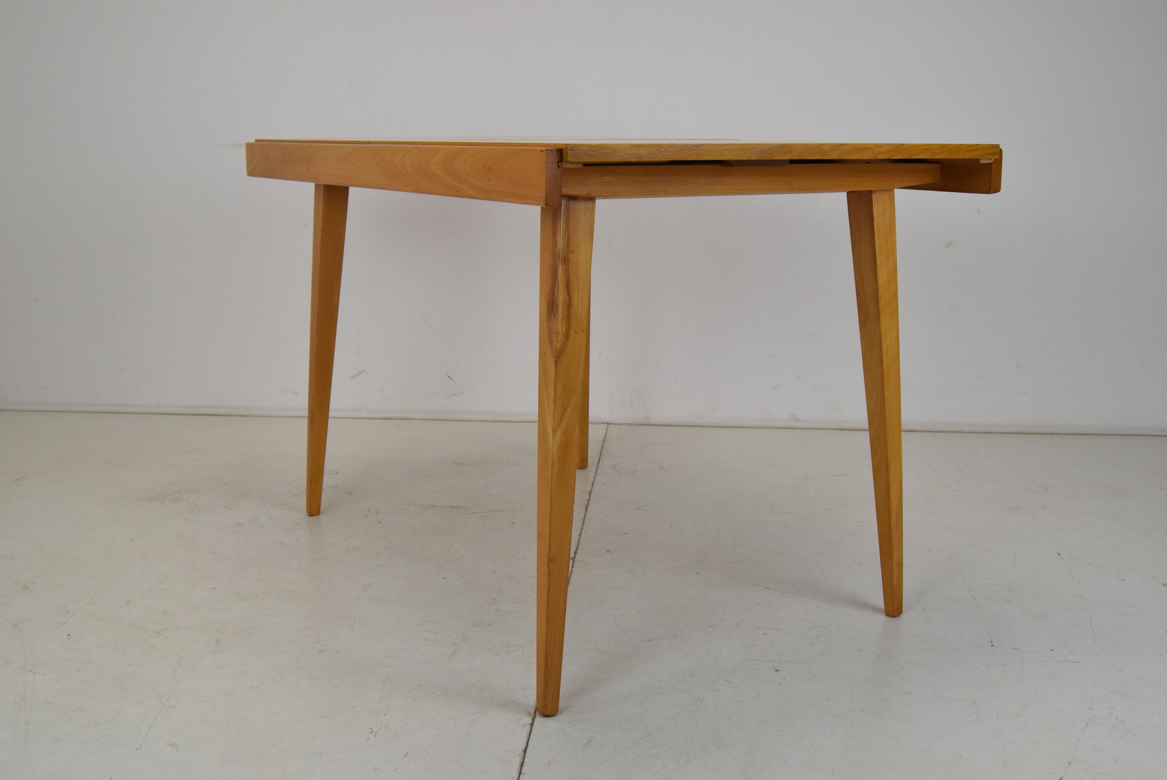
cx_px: 584
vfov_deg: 36.9
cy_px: 390
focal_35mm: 36
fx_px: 1168
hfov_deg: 53.1
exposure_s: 1/250
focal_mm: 24
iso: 1600
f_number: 8
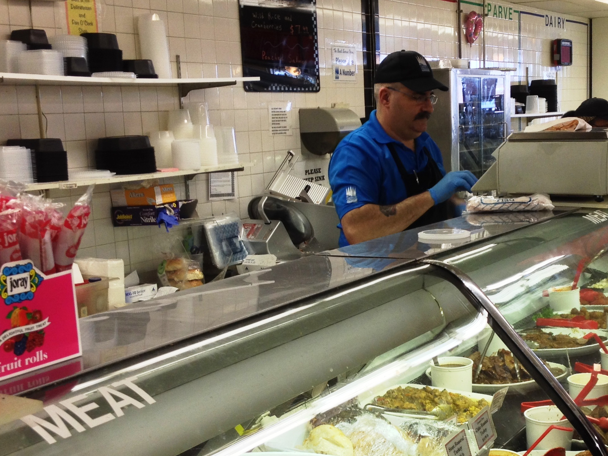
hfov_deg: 32.5
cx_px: 388
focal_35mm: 59
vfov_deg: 24.8
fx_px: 1036
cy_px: 278
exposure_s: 1/60
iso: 64
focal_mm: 4.28
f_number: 2.4
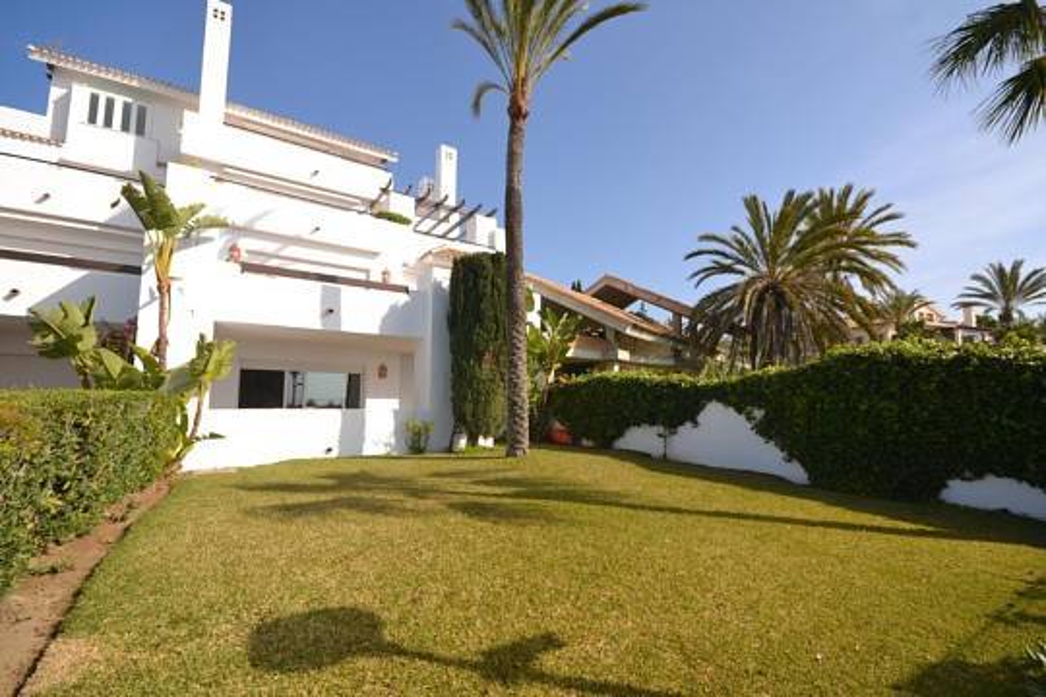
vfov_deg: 77.3
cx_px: 523
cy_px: 348
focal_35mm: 15
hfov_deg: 100.4
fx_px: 436
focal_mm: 10
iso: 100
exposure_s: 1/200
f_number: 8
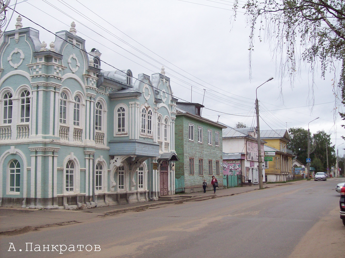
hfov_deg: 42.1
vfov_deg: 32.2
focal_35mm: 45
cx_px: 172
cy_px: 129
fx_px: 448
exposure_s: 1/305
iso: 80
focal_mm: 7.6
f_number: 3
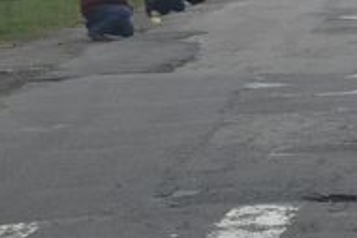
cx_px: 282
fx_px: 3225
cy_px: 18
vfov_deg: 4.2
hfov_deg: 6.3
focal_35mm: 325
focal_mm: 55
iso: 250
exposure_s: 1/250
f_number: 8
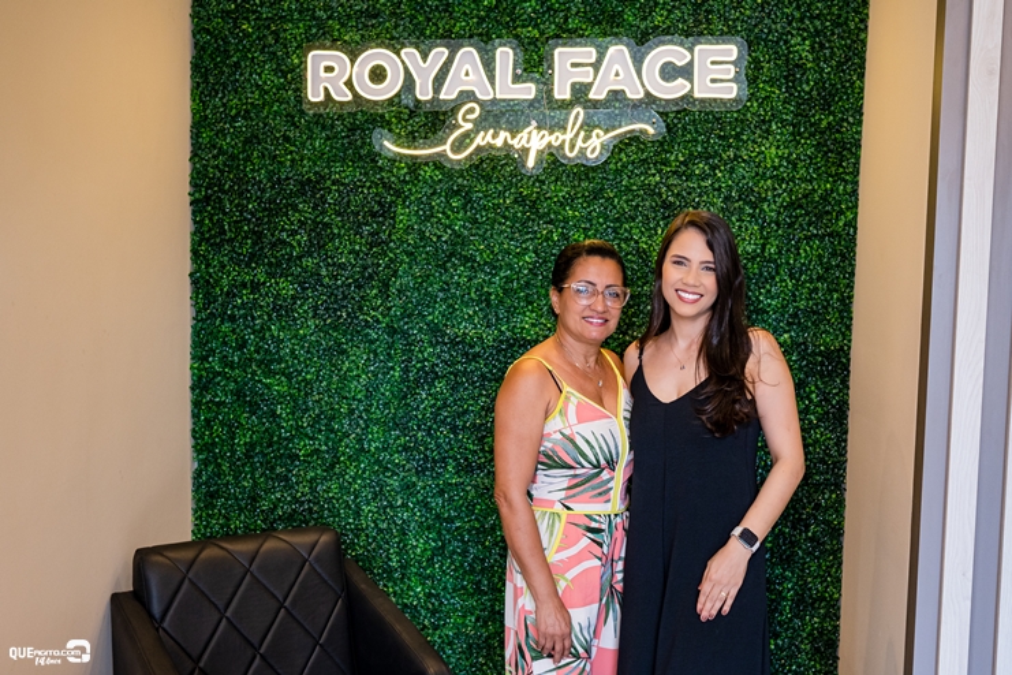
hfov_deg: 53.1
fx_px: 1012
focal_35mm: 36
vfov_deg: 36.9
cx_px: 506
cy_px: 338
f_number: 2.8
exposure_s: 1/250
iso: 800
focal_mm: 24
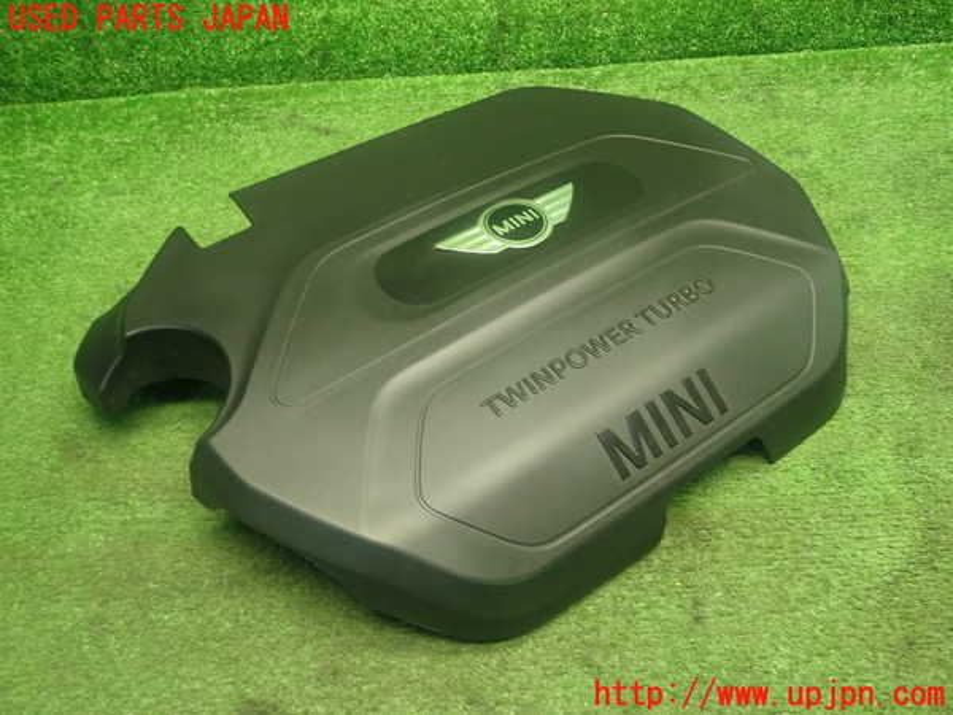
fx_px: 826
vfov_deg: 46.8
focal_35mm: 30
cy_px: 358
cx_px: 476
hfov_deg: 60.0
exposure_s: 1/30
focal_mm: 5.4
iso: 320
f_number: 2.3
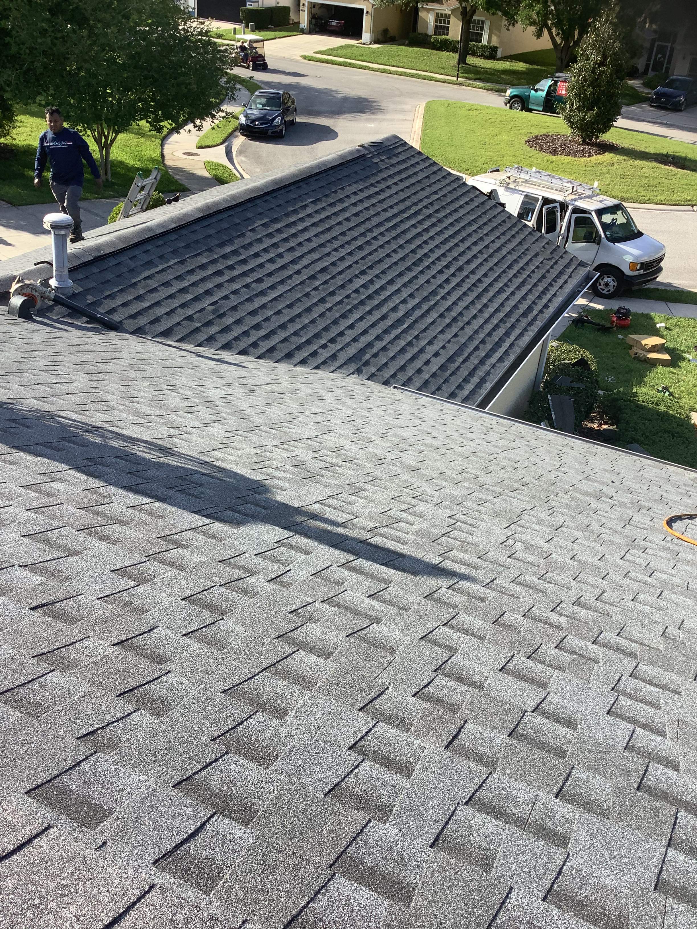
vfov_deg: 58.4
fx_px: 832
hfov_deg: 45.4
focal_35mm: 31
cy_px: 464
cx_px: 348
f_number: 2.4
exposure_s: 1/543
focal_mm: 3.3
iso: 25
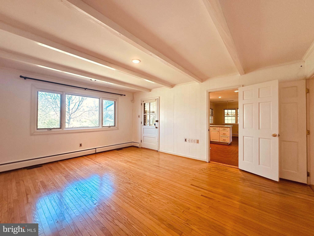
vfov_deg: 85.7
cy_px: 118
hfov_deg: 102.1
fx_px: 127
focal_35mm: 14
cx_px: 157
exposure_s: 1/120
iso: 160
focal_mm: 2.22
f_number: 2.2
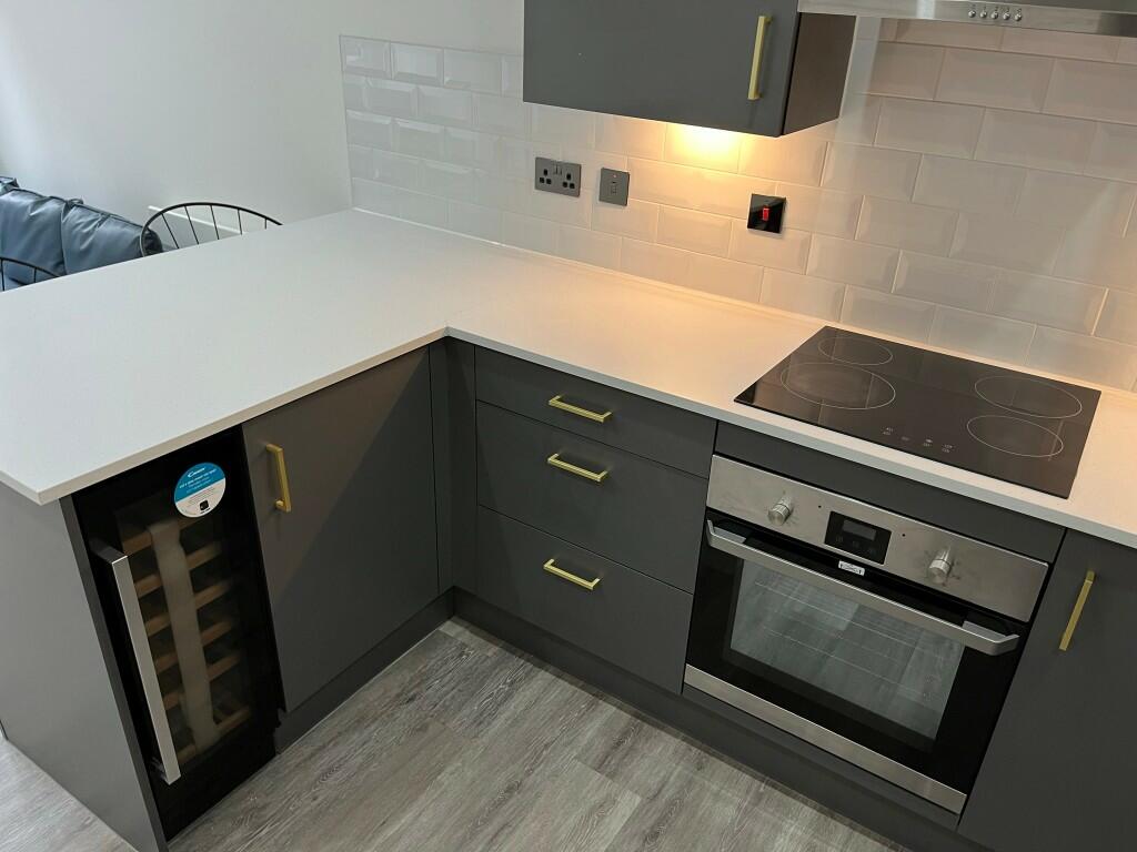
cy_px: 426
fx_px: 854
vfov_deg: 53.1
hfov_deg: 67.3
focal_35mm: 26
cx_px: 568
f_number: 1.6
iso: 80
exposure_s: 1/50
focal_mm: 5.1
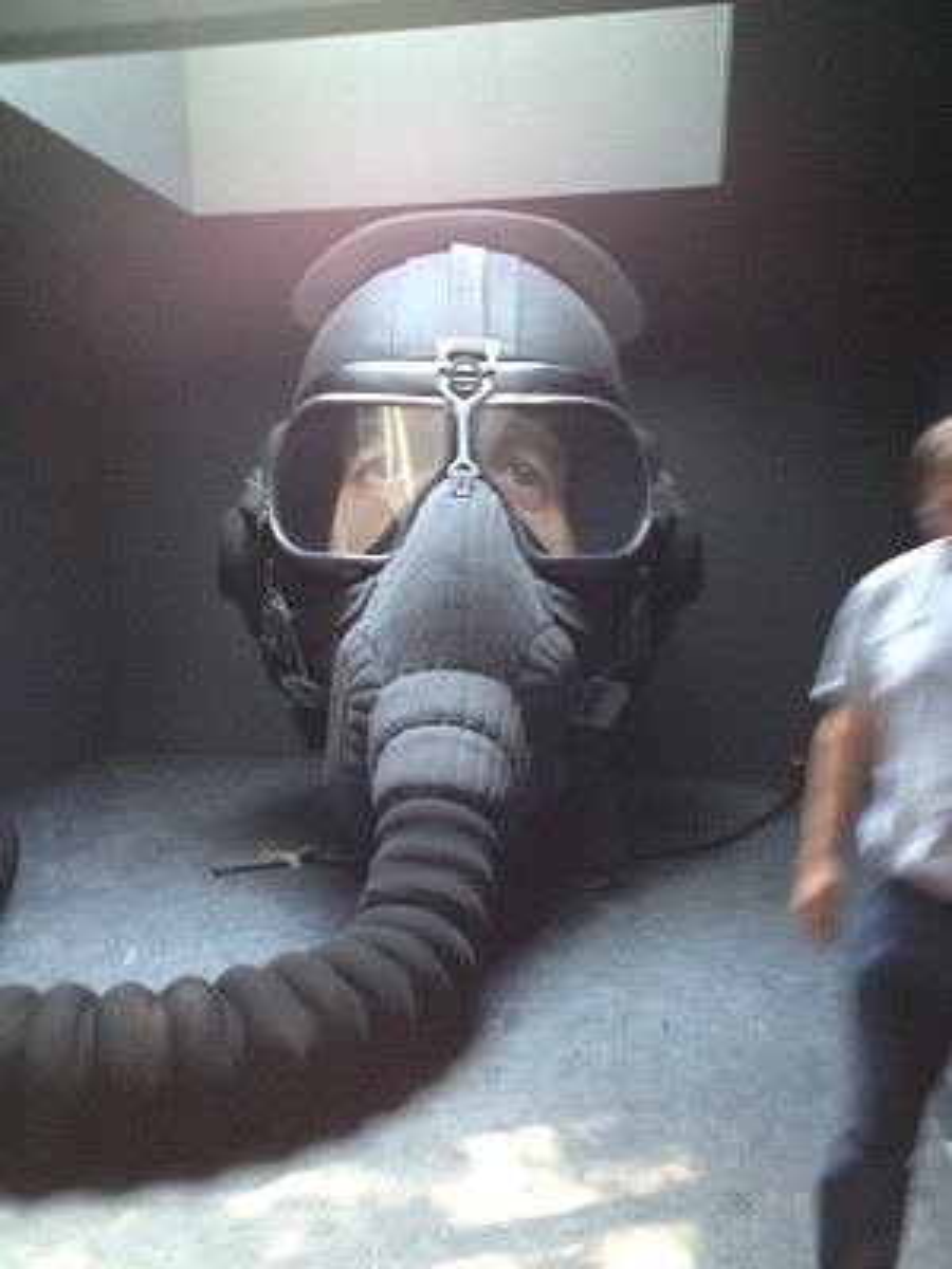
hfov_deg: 40.7
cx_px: 476
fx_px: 1283
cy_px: 634
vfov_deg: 52.6
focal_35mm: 35
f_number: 2.4
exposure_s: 1/20
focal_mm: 4.28
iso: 250
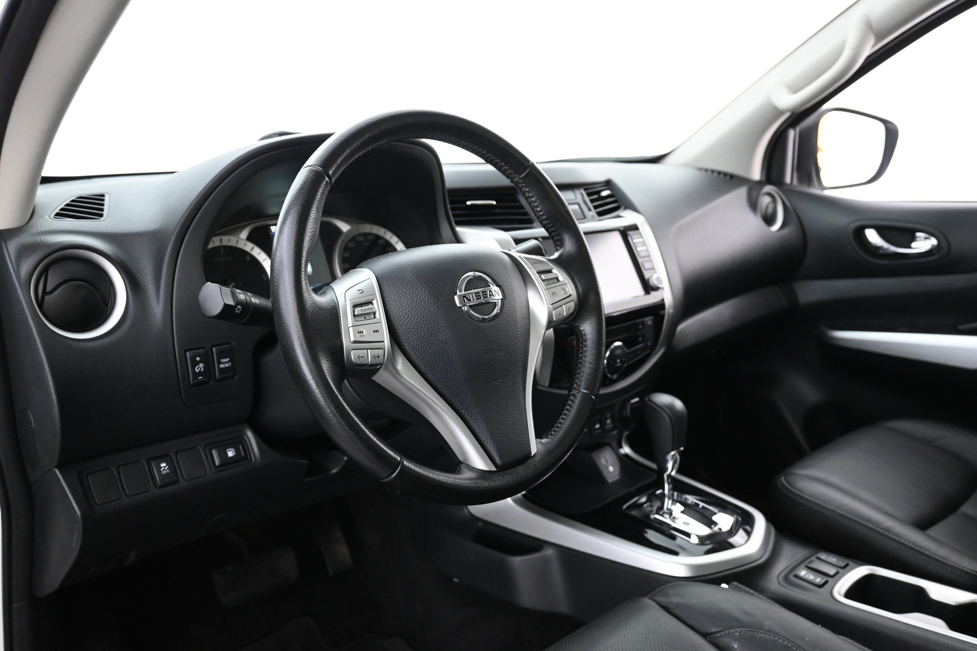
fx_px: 773
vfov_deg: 45.7
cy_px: 326
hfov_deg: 64.6
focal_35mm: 28
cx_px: 488
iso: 2800
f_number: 3.8
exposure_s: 1/30
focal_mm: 19
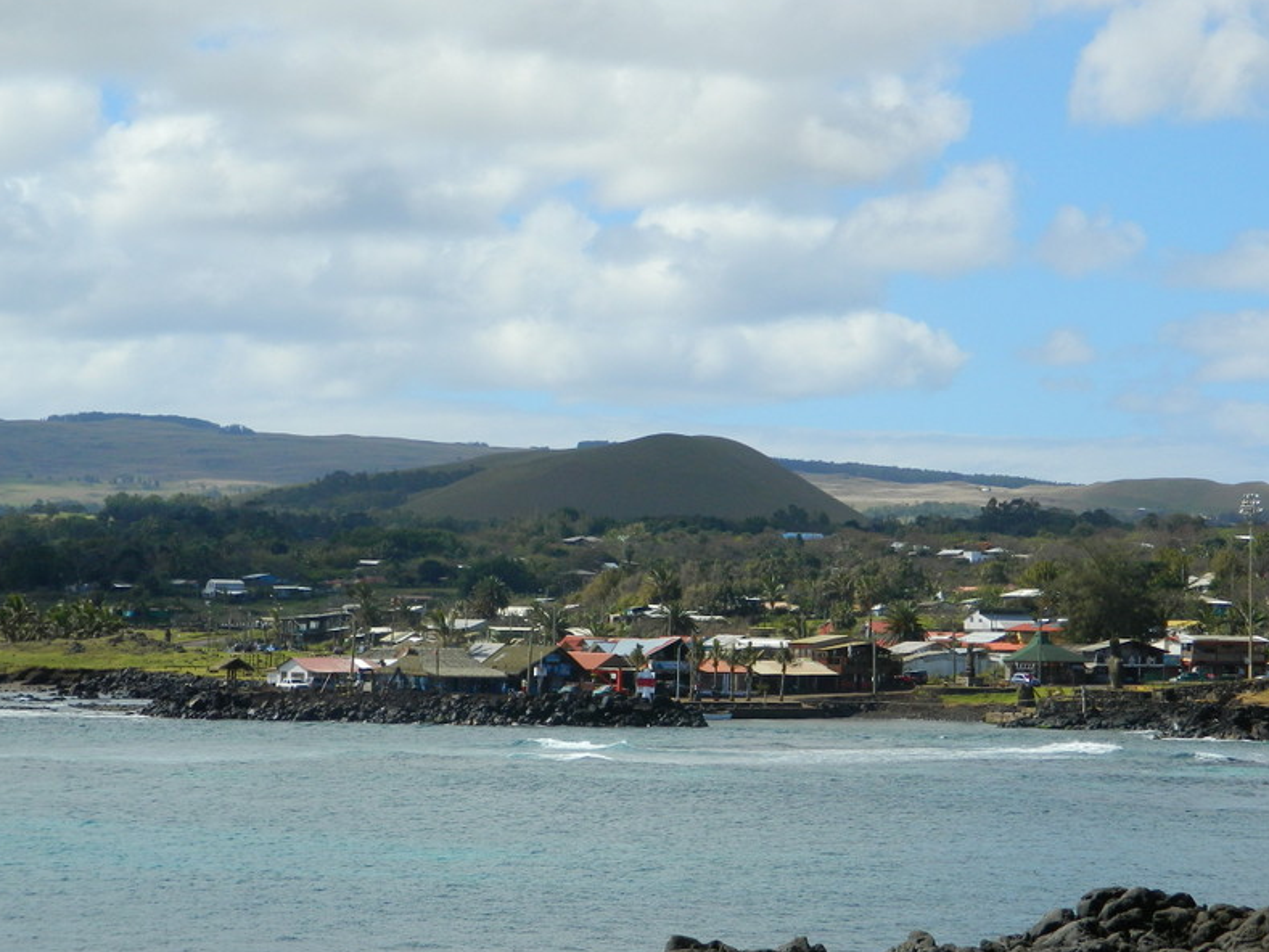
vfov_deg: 13.6
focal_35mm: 109
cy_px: 532
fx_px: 3996
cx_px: 721
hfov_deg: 18.0
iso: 80
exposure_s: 1/800
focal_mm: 15.1
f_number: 4.2
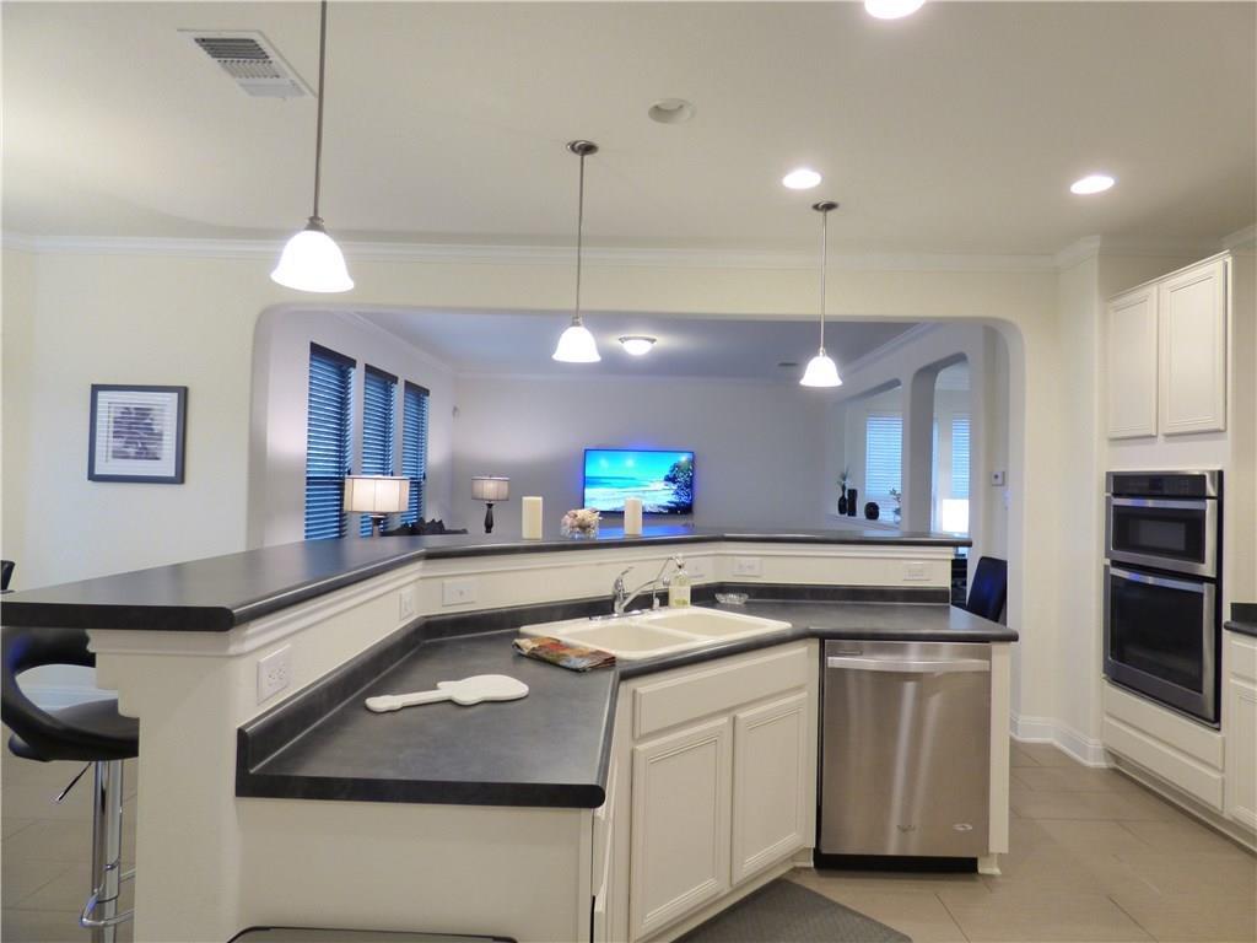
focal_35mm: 20
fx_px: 726
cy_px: 472
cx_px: 628
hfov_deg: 81.7
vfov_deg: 66.0
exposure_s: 1/30
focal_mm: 3.58
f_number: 2.8
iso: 400
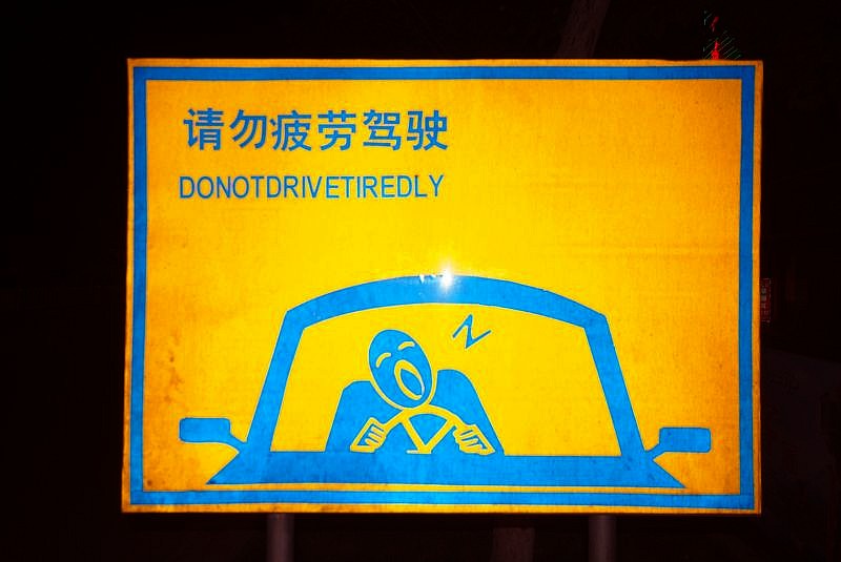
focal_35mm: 30
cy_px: 281
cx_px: 420
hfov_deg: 61.9
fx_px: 701
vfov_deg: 43.7
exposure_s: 1/60
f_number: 5.6
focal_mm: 20
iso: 200
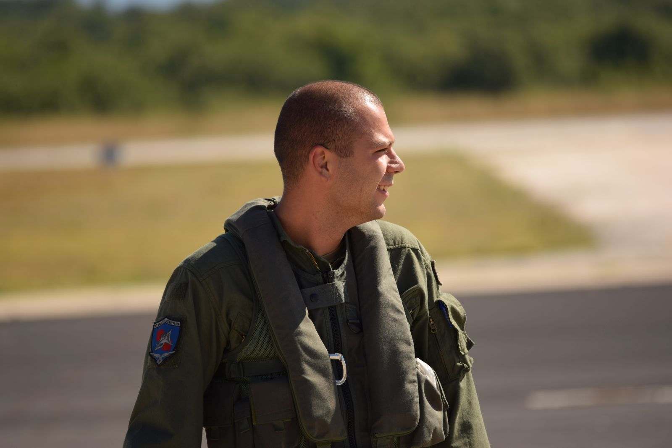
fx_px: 8400
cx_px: 336
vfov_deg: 3.1
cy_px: 224
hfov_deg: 4.6
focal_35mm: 450
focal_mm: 300
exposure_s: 1/400
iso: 100
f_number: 5.6
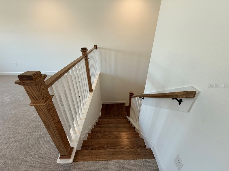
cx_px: 114
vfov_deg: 85.7
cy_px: 86
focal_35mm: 14
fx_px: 93
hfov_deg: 102.1
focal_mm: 2.22
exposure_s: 1/120
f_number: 2.2
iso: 160
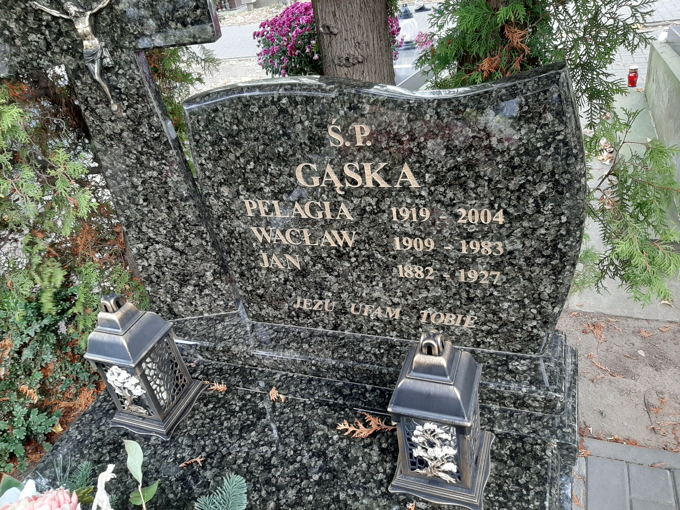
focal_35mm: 26
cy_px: 255
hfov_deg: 67.3
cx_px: 340
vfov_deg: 53.1
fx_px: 511
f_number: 1.7
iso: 125
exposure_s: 1/50
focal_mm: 3.93
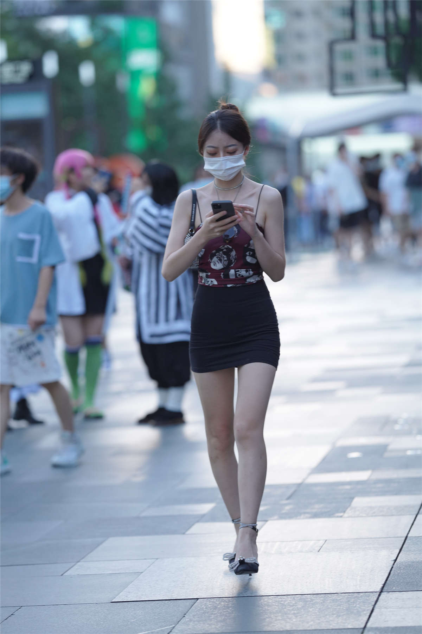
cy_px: 317
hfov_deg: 10.2
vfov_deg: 15.2
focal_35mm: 135
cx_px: 211
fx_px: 2374
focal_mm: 135
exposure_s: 1/500
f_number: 2.2
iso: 800
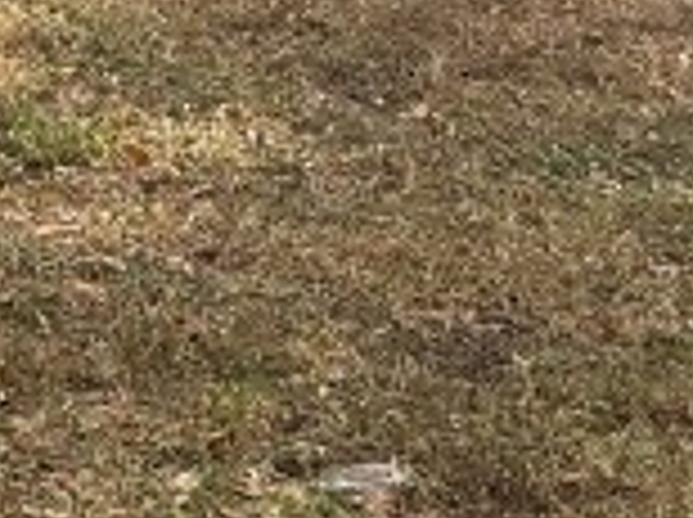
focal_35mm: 173
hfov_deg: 10.2
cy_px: -806
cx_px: -878
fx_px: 3458
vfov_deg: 7.8
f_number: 1.6
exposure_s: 1/1001
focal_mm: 5.96
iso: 50
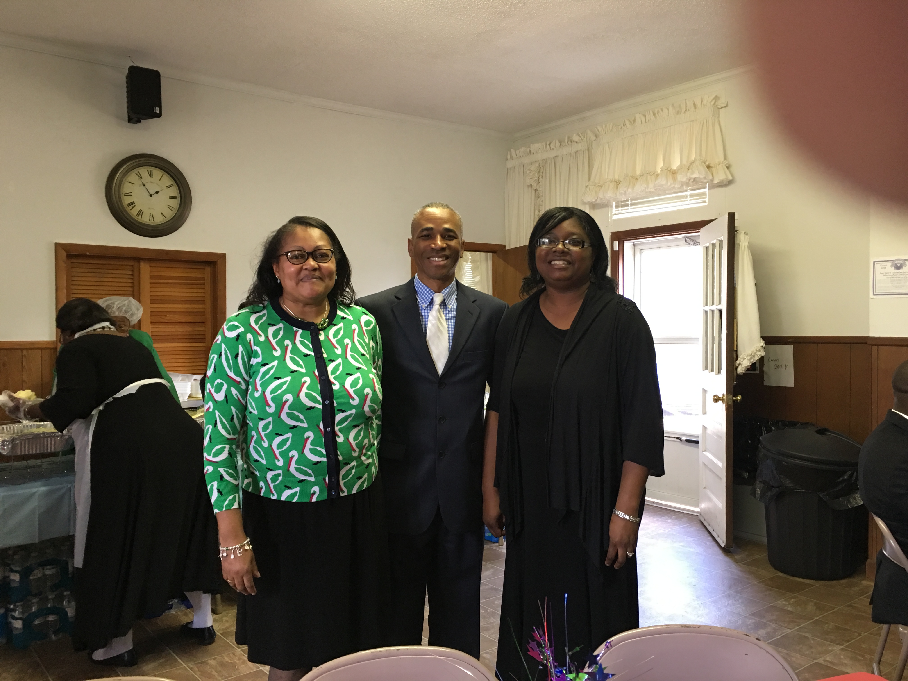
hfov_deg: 61.7
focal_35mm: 29
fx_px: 761
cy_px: 340
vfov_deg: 48.2
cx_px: 454
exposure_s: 1/15
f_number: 2.2
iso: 64
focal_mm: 4.15
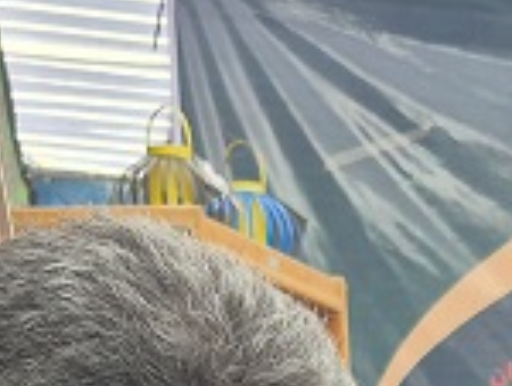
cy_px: 902
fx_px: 1748
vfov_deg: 10.8
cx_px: 761
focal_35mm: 118
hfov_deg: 15.4
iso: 80
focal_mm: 5.4
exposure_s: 1/180
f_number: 1.8
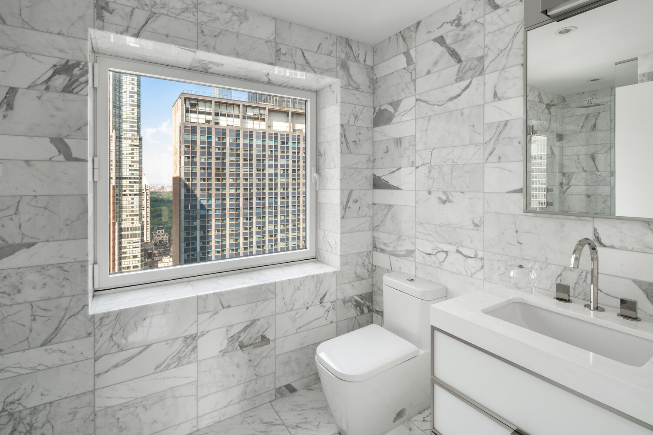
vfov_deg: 70.4
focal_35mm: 17
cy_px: 218
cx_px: 326
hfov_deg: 93.3
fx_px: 308
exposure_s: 1/15
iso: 1250
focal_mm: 17
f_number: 14
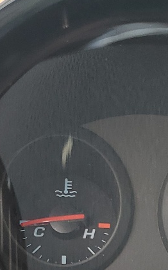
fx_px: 770
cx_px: 140
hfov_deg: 12.4
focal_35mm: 105
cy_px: 348
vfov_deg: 18.5
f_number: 1.5
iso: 54
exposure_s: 1/120
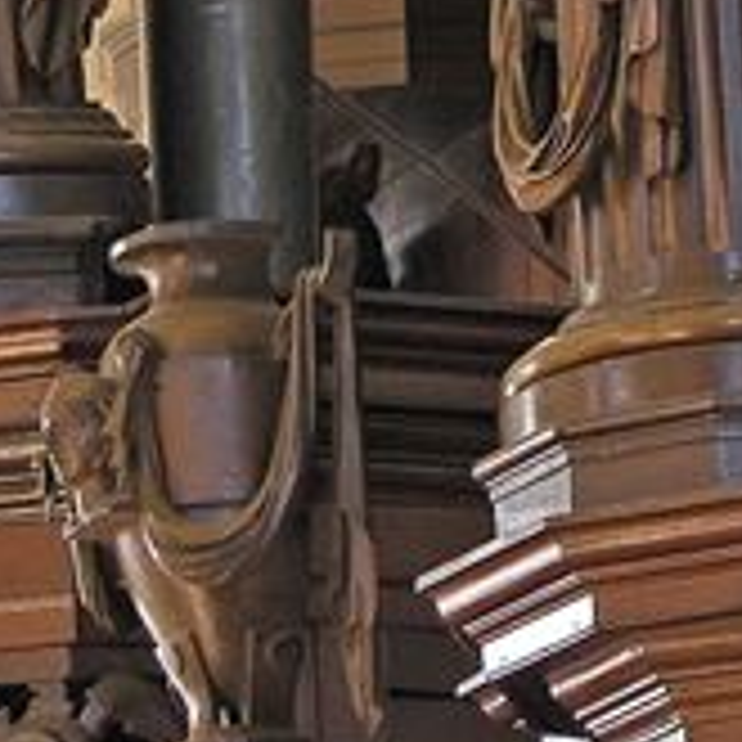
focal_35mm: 591
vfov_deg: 3.0
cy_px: -432
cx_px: 198
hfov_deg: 3.0
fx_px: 14332
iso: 100
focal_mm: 34.8
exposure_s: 1/13
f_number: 3.5
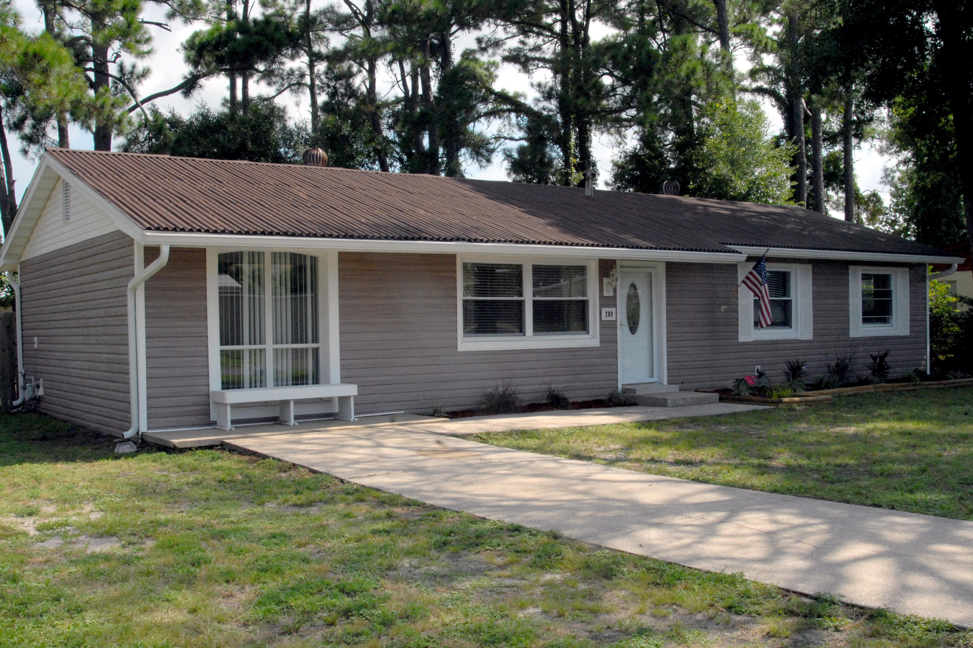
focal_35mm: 37
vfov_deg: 35.9
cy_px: 331
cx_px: 495
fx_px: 1000
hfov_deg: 51.9
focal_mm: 24
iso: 640
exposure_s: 1/250
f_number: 18
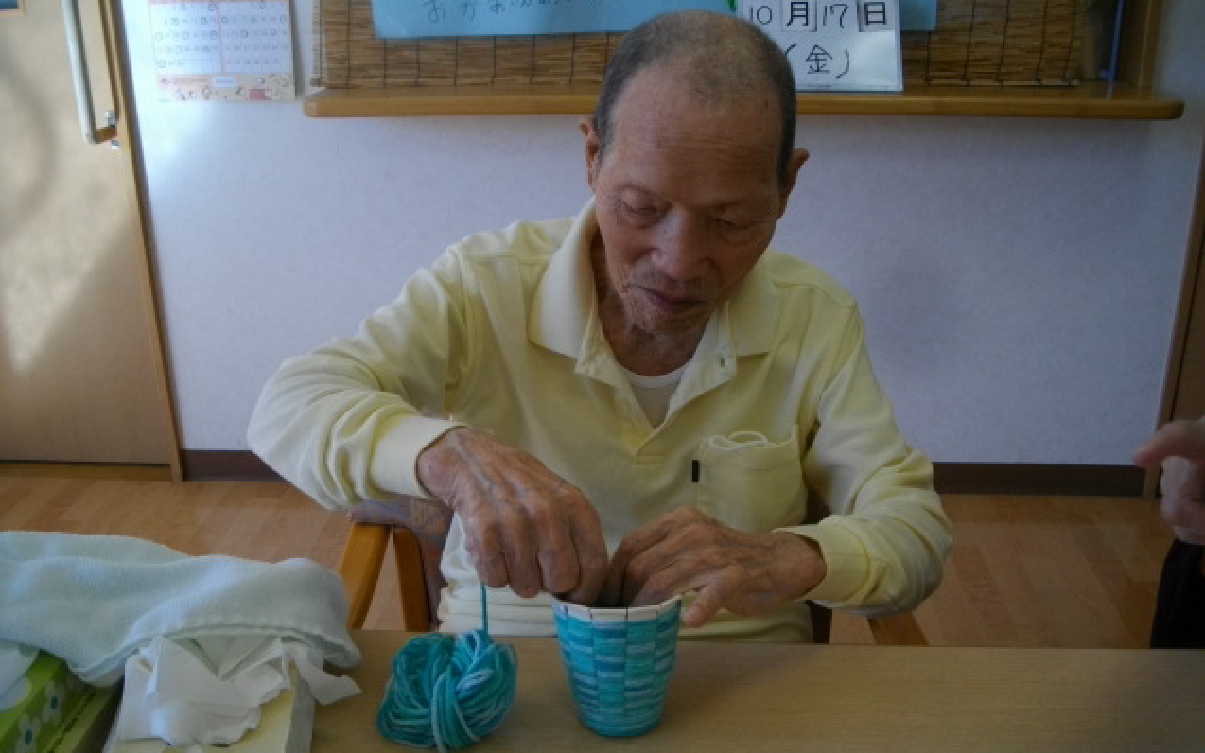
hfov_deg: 58.1
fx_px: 1084
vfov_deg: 38.3
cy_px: 418
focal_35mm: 33
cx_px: 602
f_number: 2.9
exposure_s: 1/125
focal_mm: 5.7
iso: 118
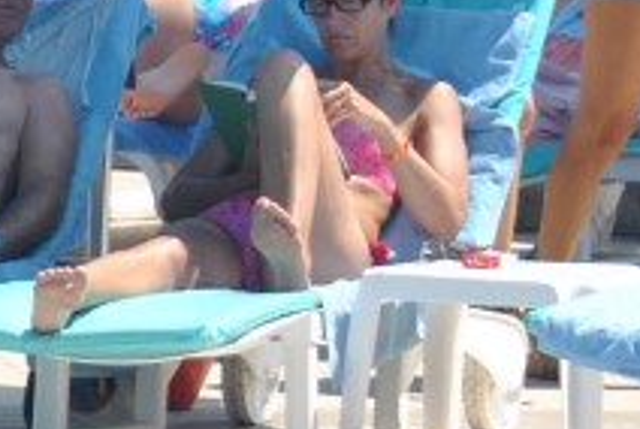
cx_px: -322
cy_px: 221
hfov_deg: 3.9
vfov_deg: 2.6
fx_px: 9394
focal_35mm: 528
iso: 125
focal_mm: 65
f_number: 5.6
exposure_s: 1/500
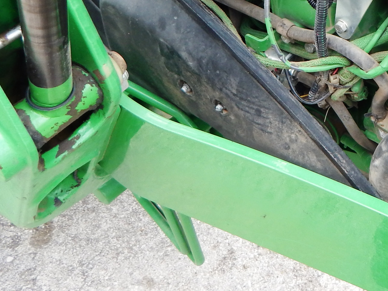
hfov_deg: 31.2
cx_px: 409
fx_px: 628
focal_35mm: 56
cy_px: -24
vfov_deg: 24.5
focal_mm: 4
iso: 125
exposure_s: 1/125
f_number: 3
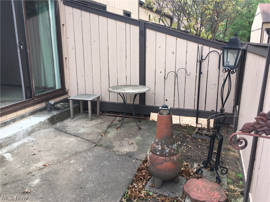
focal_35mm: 29
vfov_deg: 48.2
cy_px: 101
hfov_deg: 61.7
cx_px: 135
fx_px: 226
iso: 25
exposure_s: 1/182
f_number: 2.2
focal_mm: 4.15
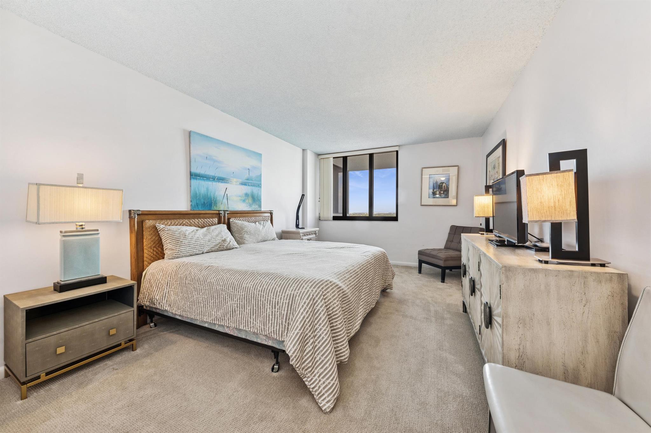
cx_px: 326
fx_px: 235
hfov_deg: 108.4
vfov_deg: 85.3
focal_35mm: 13
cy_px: 216
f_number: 8
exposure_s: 1/4
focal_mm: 13
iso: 100
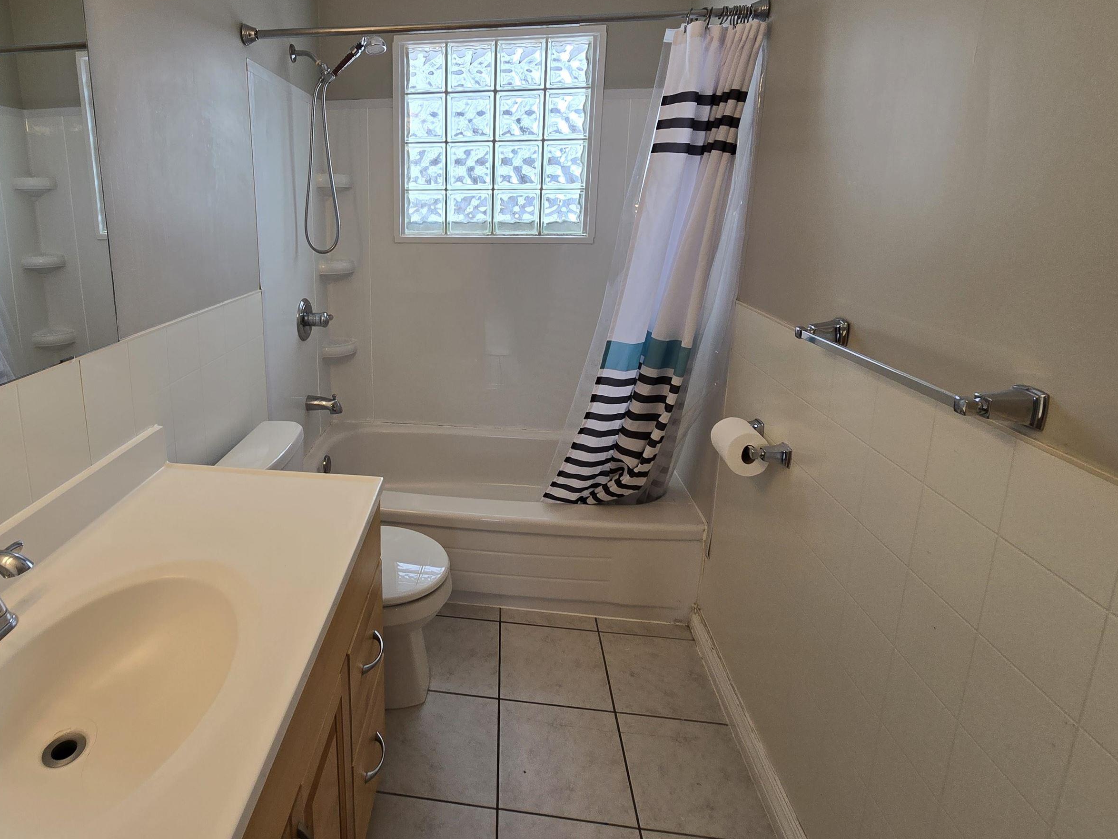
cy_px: 329
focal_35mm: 17
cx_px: 406
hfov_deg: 88.9
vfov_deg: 73.8
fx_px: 549
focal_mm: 2.2
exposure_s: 1/138
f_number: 2.2
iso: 50
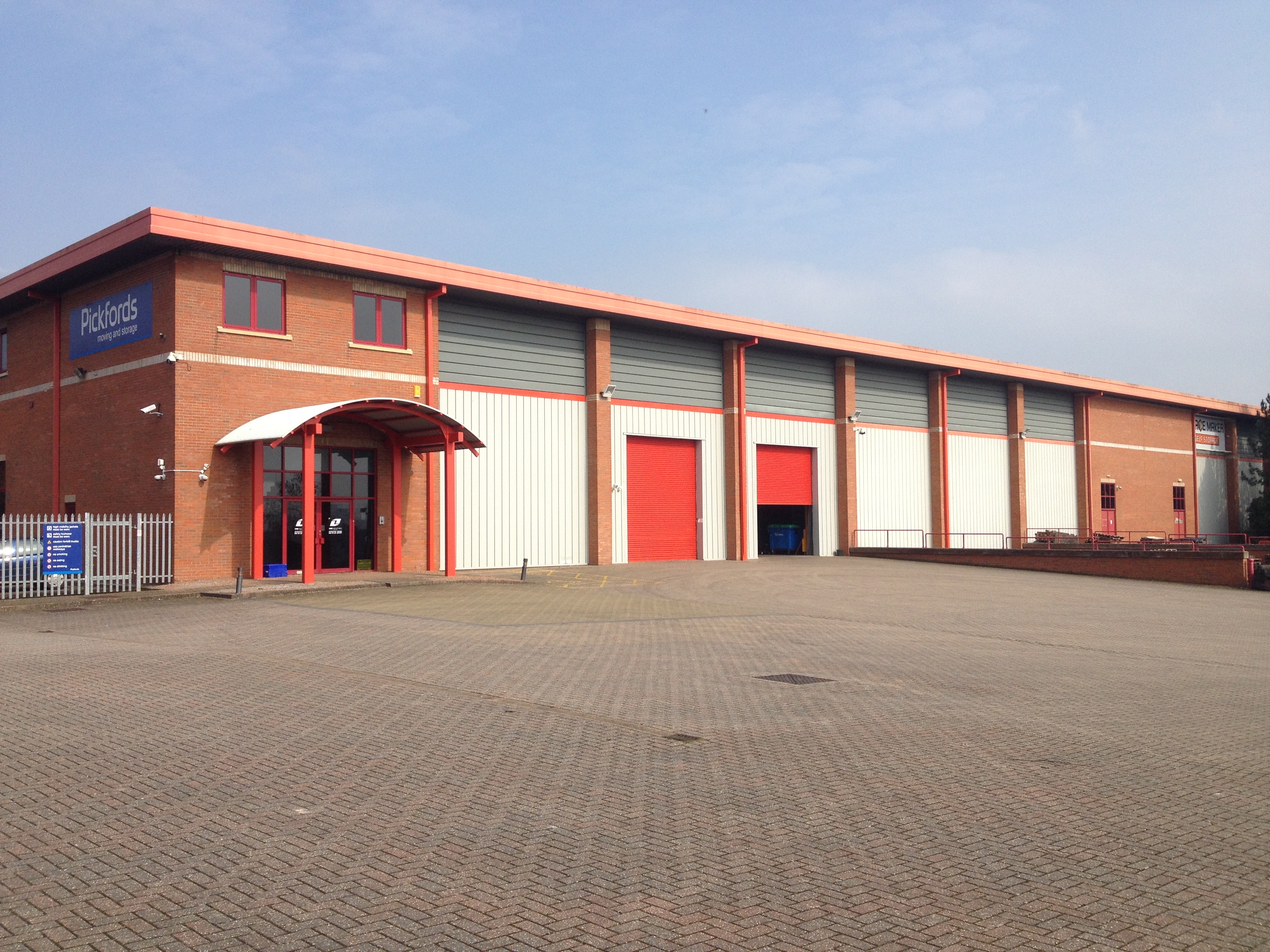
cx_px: 635
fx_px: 1284
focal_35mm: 35
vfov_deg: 40.7
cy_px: 476
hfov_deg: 52.6
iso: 50
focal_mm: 4.28
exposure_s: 1/1905
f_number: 2.4
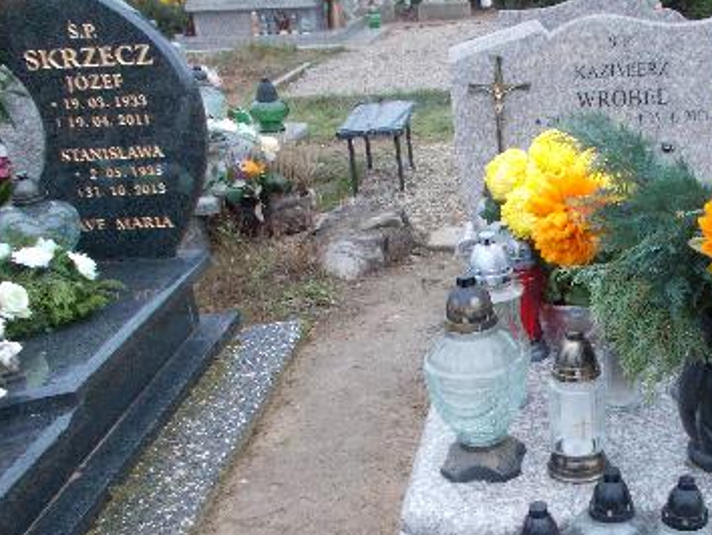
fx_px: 967
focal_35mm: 47
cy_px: 372
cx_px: 541
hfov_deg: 39.2
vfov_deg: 30.6
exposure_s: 1/20
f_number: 3.2
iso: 200
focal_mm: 4.6
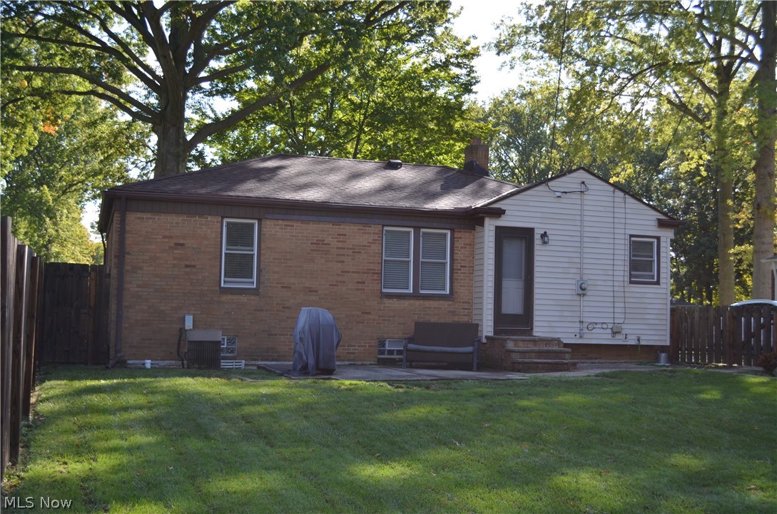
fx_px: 905
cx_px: 388
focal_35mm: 42
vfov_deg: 31.7
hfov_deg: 46.5
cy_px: 257
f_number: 4.5
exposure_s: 1/200
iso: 100
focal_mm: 28
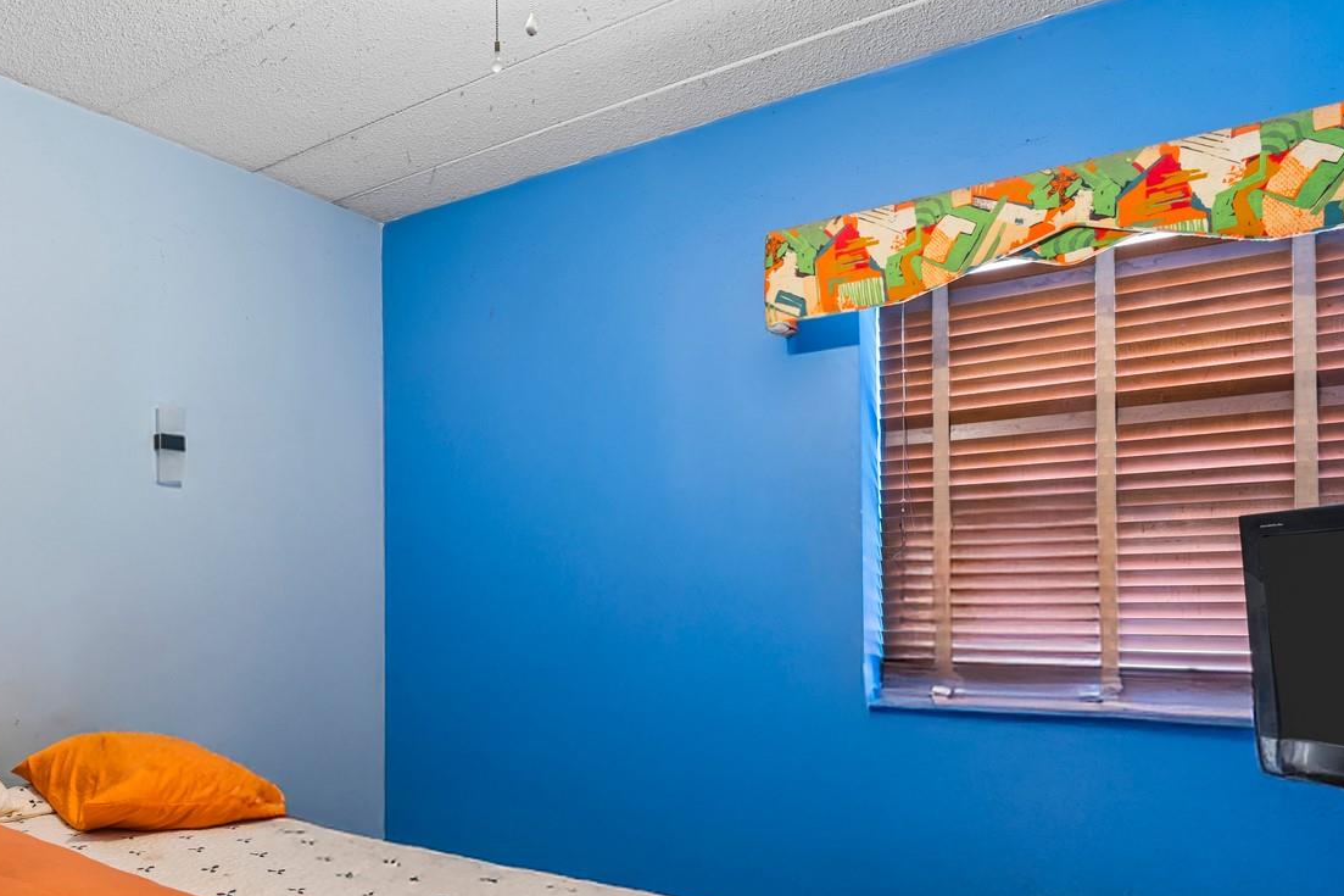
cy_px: 627
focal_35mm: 26
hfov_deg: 64.1
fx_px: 970
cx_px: 295
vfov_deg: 48.3
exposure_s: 3.2
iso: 400
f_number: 10
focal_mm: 14
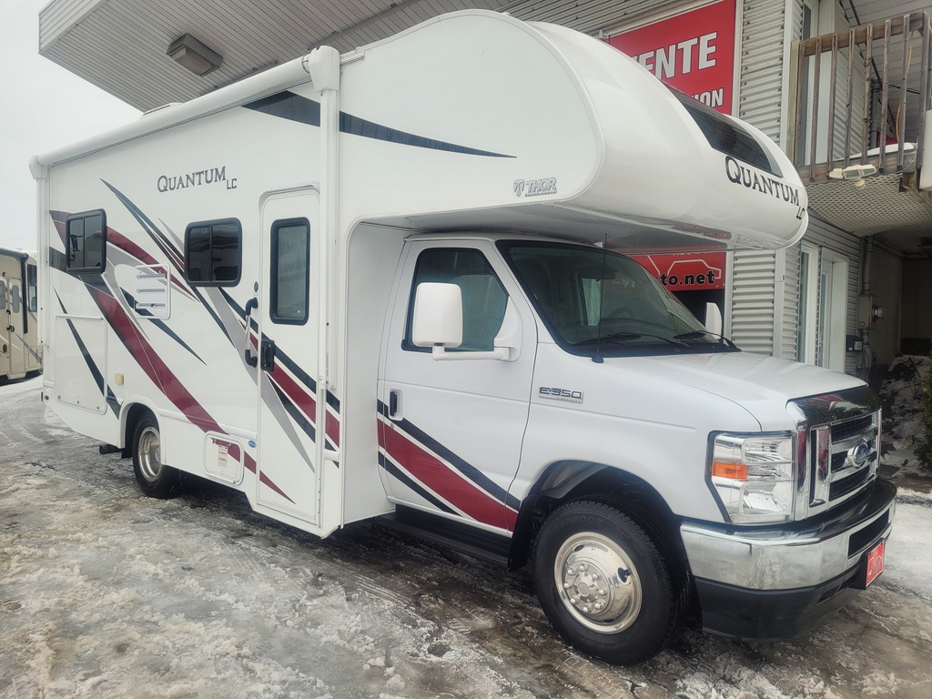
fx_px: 700
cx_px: 466
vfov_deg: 53.1
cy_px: 350
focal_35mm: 26
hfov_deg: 67.3
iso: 40
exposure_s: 1/173
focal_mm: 5.4
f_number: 1.8
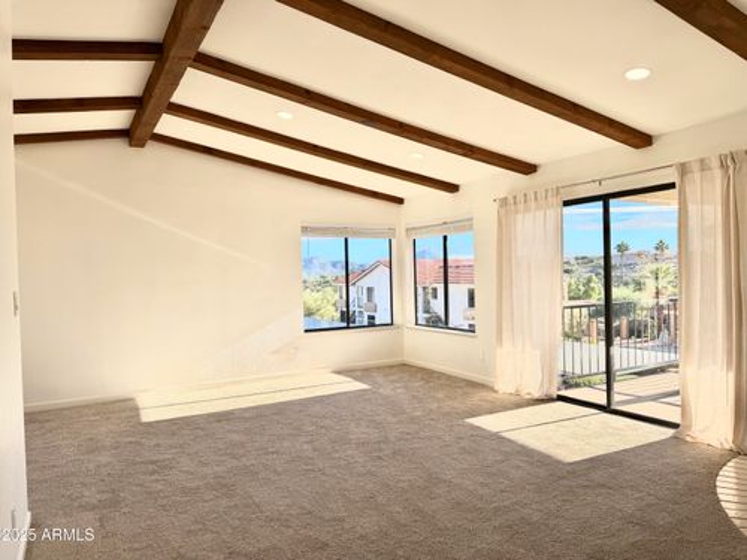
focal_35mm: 24
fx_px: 518
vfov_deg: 56.8
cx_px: 374
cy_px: 280
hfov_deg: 71.6
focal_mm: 6.76
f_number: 1.78
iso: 80
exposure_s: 1/1585
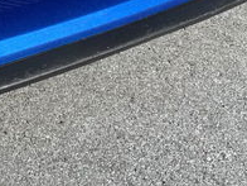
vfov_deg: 10.0
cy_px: -197
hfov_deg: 14.4
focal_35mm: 136
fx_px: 970
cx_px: 47
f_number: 1.8
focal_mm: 4.25
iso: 25
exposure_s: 1/962
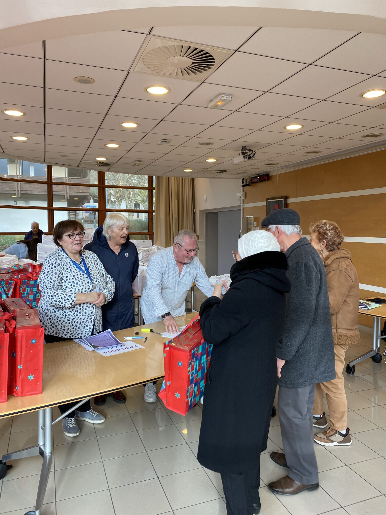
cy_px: 258
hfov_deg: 53.1
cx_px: 193
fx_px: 387
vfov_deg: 67.3
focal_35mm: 26
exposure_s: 1/100
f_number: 1.8
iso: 100
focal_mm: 4.25
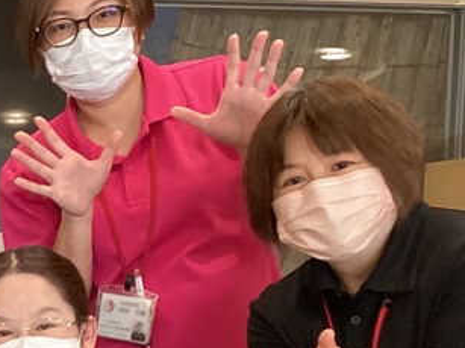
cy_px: 413
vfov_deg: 14.2
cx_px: -208
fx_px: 1356
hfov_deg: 17.7
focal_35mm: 101
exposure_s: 1/60
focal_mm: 3.3
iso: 160
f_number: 2.4
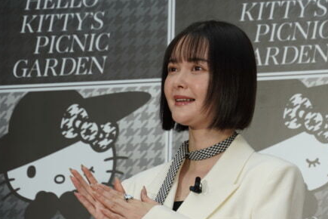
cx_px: 222
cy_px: 111
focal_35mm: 266
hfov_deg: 7.7
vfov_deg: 5.2
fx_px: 2423
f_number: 7.1
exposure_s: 1/80
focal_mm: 129
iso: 125
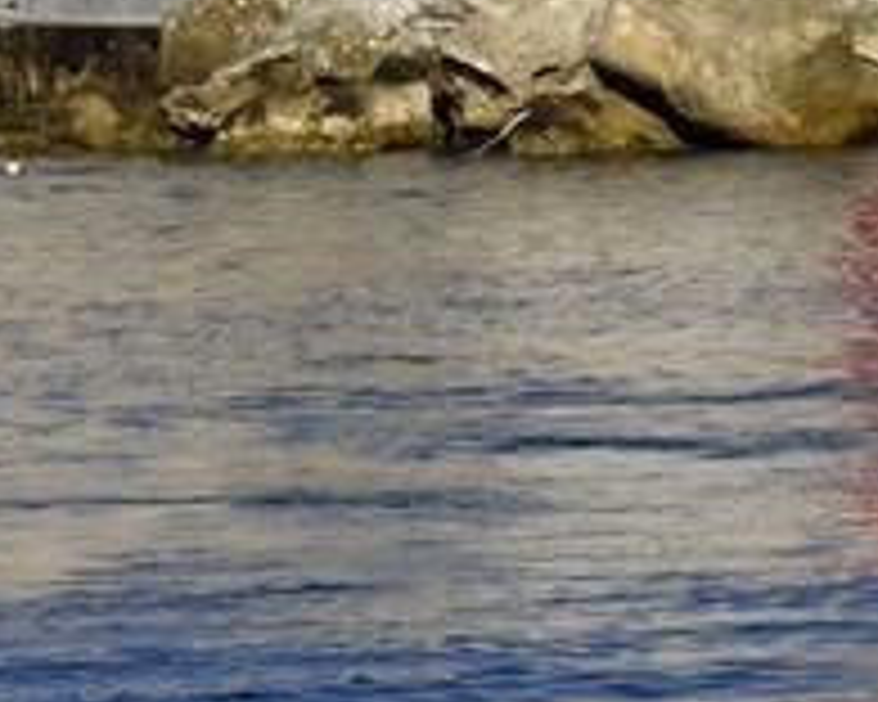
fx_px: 27934
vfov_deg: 1.4
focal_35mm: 1075
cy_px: -1458
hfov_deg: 1.8
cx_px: 3544
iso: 200
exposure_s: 1/320
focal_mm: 140
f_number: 13
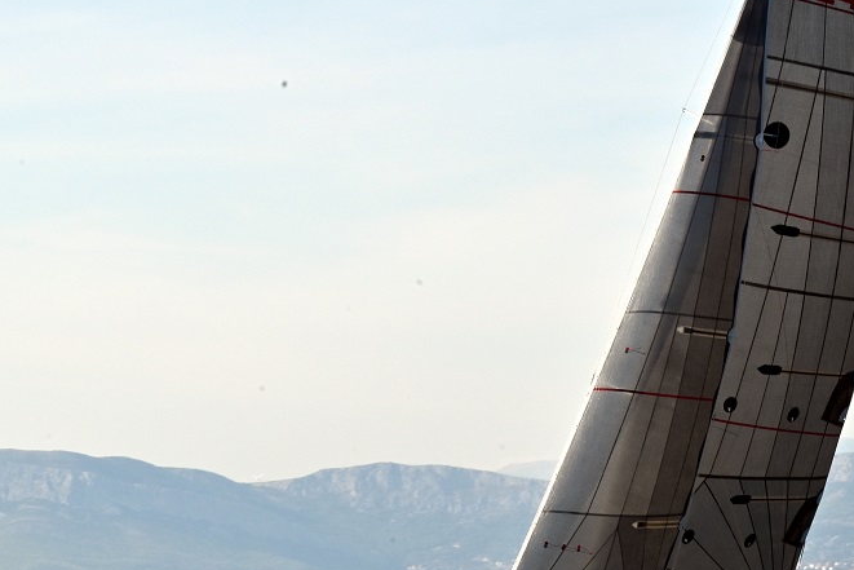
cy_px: 343
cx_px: 575
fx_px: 5386
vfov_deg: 6.1
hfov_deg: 9.1
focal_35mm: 227
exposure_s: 1/100
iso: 200
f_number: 29
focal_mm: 100
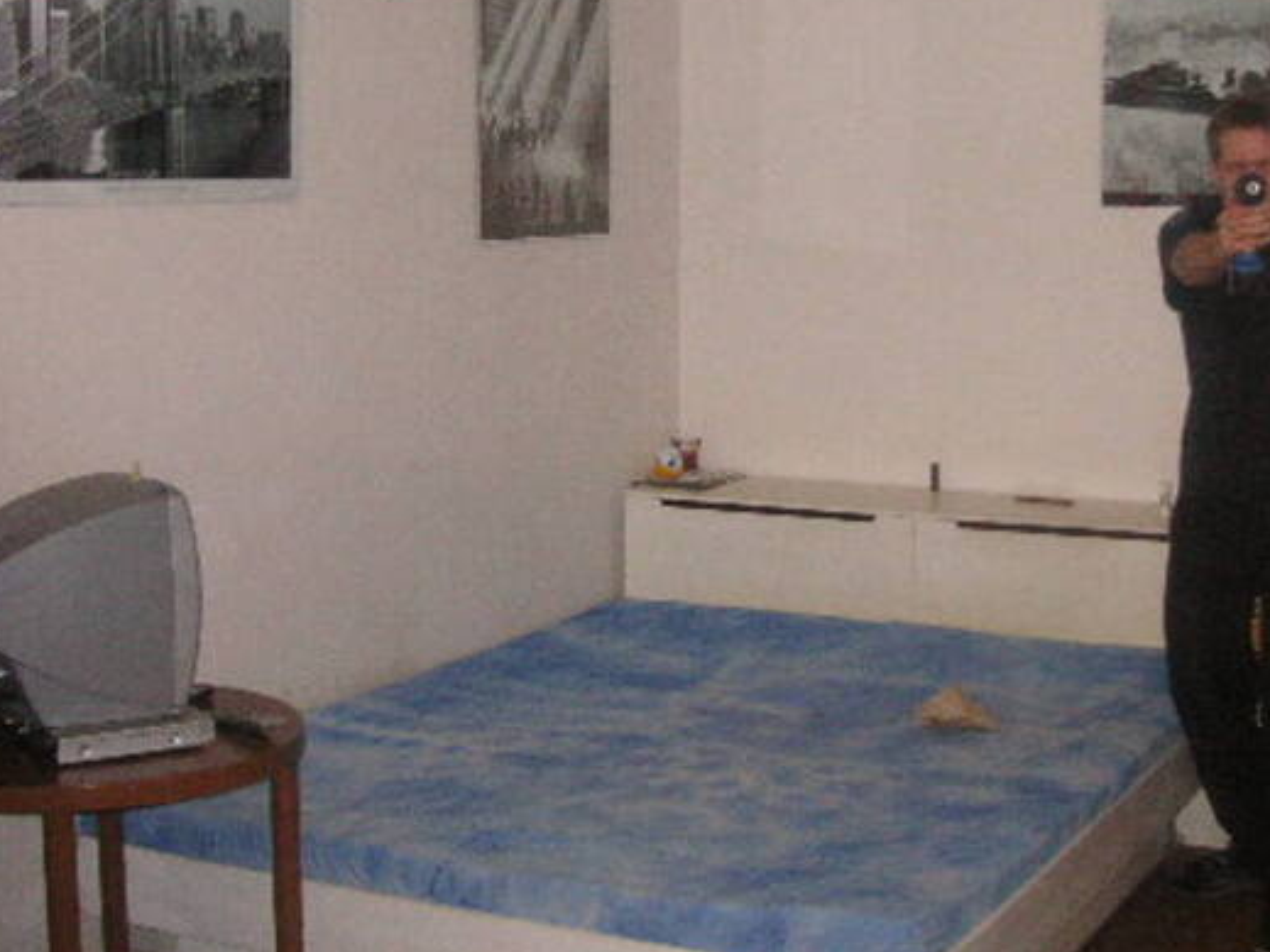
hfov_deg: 33.6
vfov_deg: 25.3
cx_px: 805
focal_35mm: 57
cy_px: 228
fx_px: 2091
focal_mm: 6.1
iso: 160
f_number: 2.8
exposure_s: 1/45
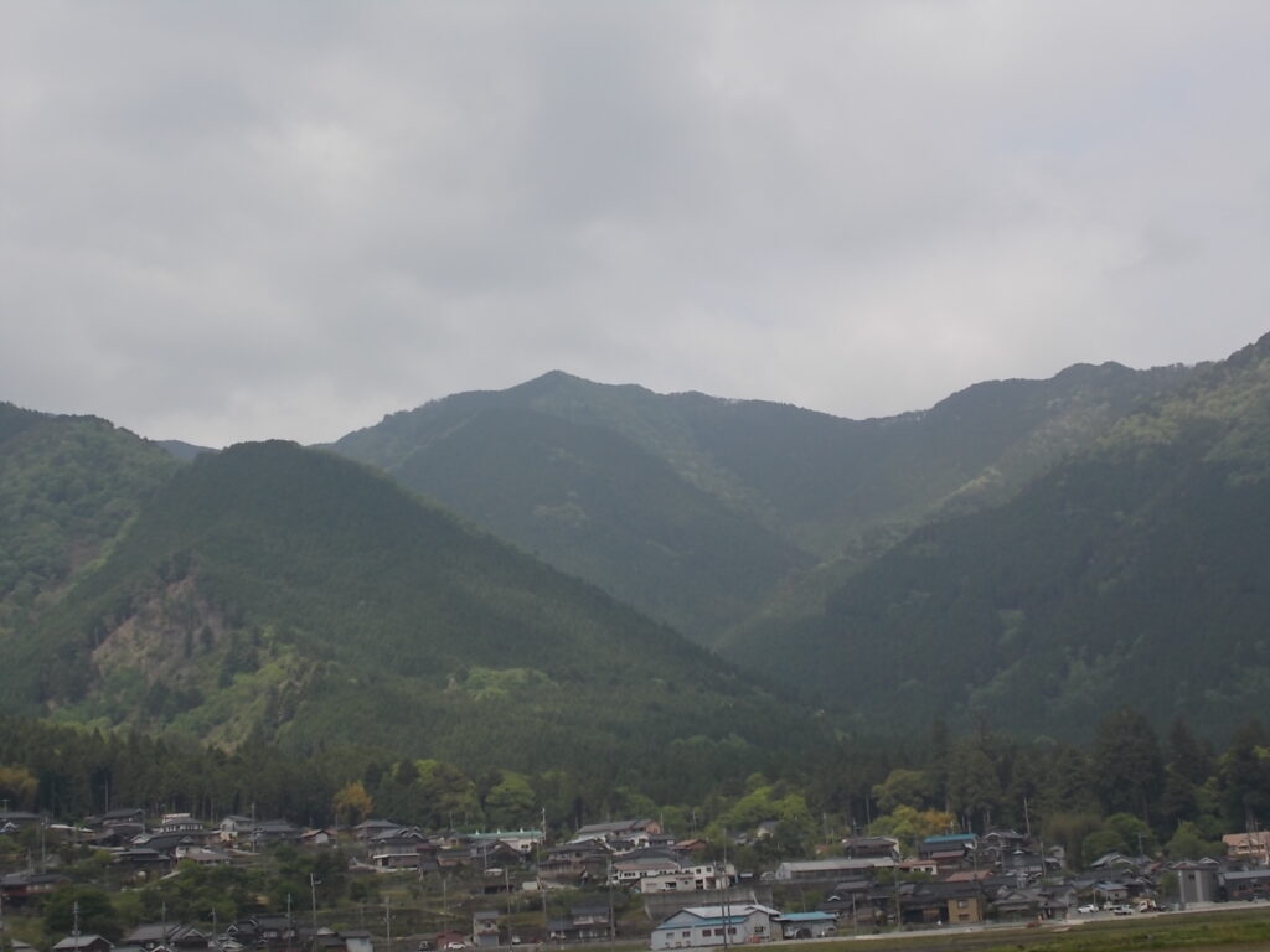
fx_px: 2421
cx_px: 635
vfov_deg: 22.3
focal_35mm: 66
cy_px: 476
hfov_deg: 29.4
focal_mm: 11.8
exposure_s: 1/400
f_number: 5.3
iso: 80
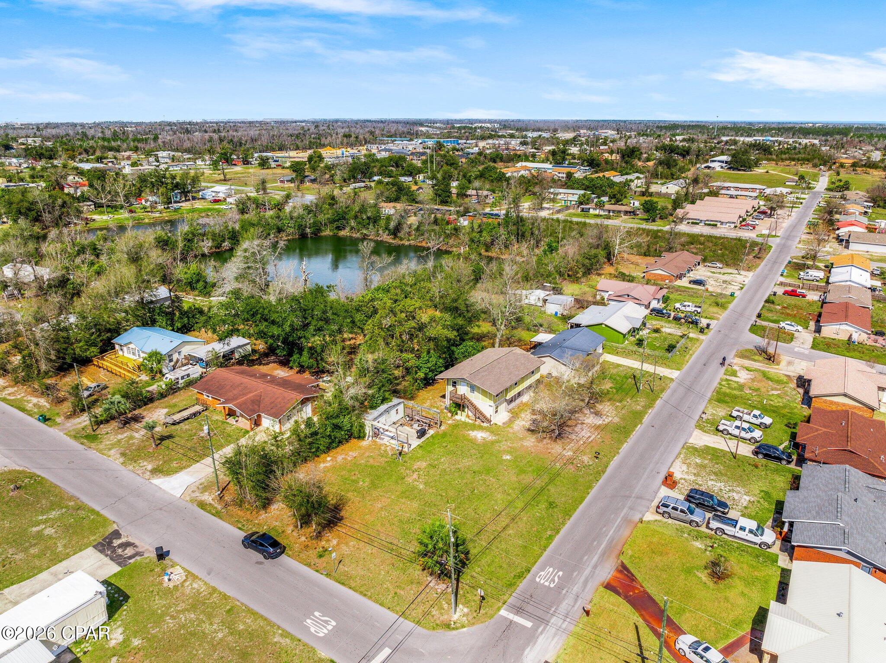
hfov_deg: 71.6
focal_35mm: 24
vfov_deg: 56.8
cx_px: 443
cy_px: 332
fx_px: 614
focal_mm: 12.29
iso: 100
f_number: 4
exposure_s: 1/800
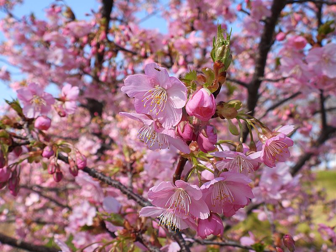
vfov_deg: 36.0
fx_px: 388
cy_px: 126
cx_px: 168
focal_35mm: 40
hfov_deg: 46.8
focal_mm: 7.1
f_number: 3.2
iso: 100
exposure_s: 1/800
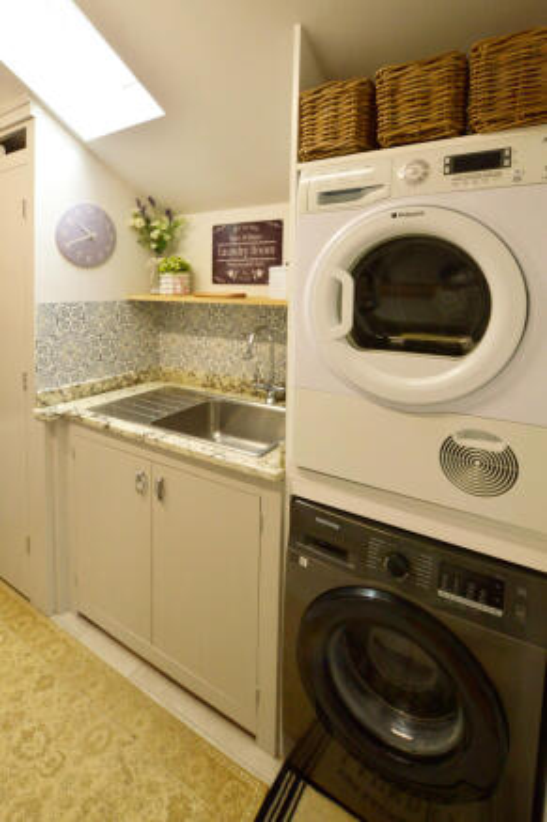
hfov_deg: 77.3
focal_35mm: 15
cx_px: 274
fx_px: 342
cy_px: 411
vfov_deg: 100.4
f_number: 10
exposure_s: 1/15
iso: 450
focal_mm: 10
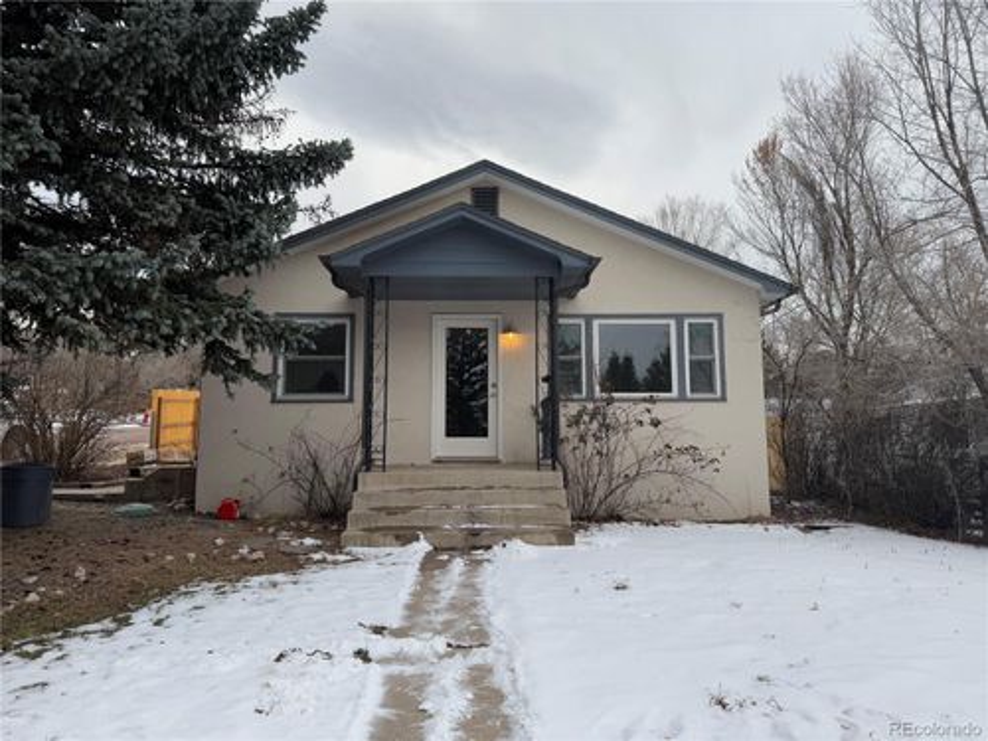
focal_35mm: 24
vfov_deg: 56.8
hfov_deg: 71.6
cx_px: 494
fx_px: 685
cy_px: 370
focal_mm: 6.76
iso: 80
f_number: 1.78
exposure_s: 1/739
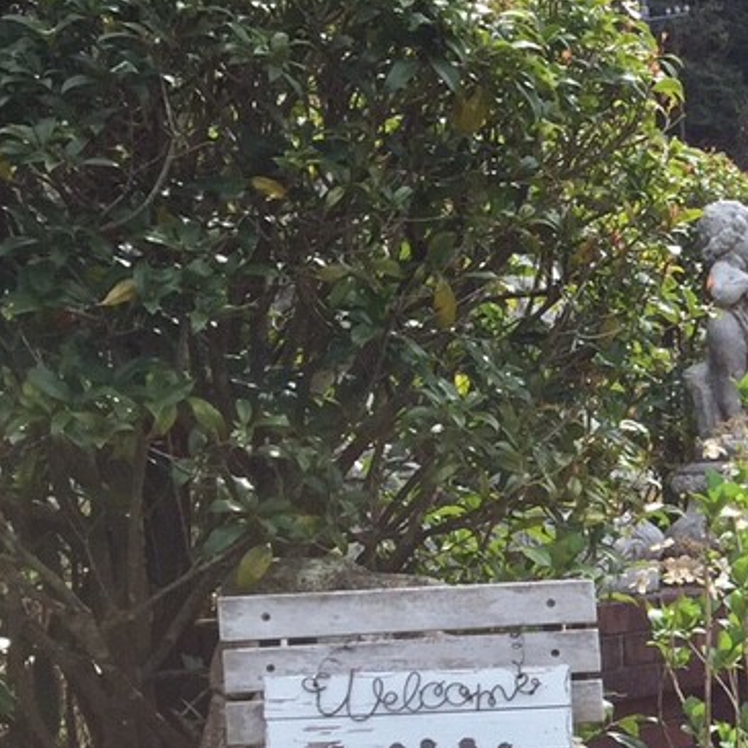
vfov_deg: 19.0
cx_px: 1293
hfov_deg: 16.5
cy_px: 648
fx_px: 2200
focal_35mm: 90
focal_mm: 4.15
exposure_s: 1/682
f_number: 2.2
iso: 32
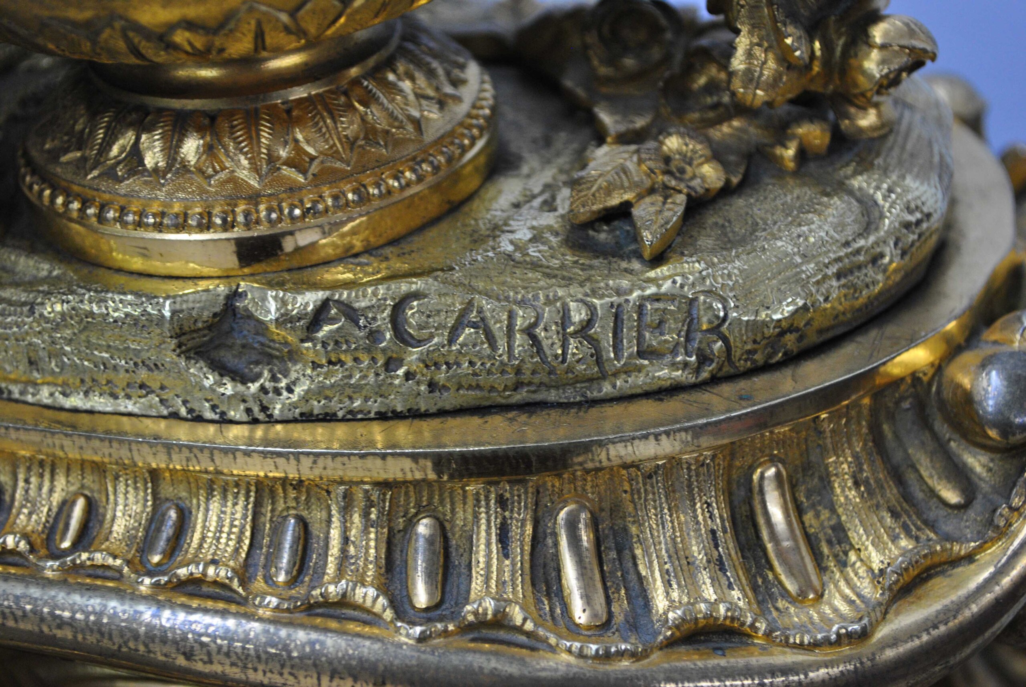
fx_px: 1712
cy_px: 344
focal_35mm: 60
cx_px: 513
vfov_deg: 22.7
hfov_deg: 33.4
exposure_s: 1/15
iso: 400
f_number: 5.3
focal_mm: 40
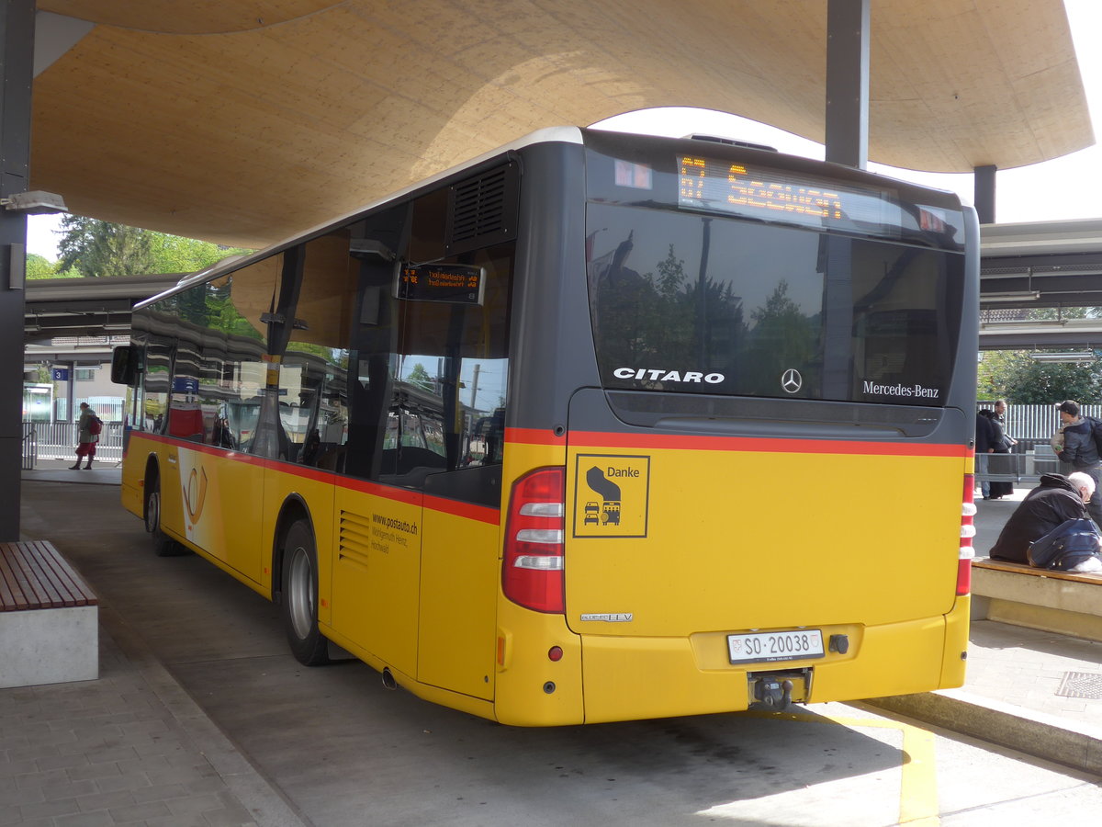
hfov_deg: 47.9
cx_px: 551
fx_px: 1242
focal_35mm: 39
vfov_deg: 36.8
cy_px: 414
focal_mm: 8
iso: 80
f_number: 2.8
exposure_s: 1/320
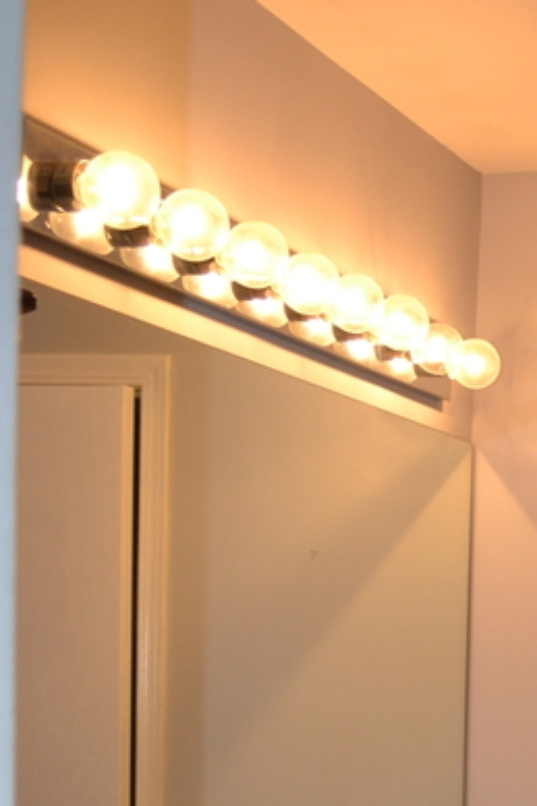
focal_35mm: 75
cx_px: 744
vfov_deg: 25.5
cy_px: 835
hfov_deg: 16.9
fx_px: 1679
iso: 400
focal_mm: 18
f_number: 4
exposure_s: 1/125
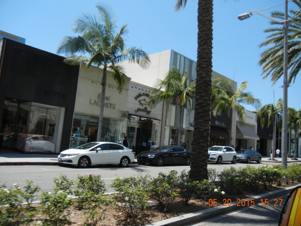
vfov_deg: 46.8
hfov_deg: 60.0
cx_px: 150
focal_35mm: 30
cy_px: 113
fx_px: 261
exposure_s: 1/329
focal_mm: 5.4
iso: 160
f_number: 7
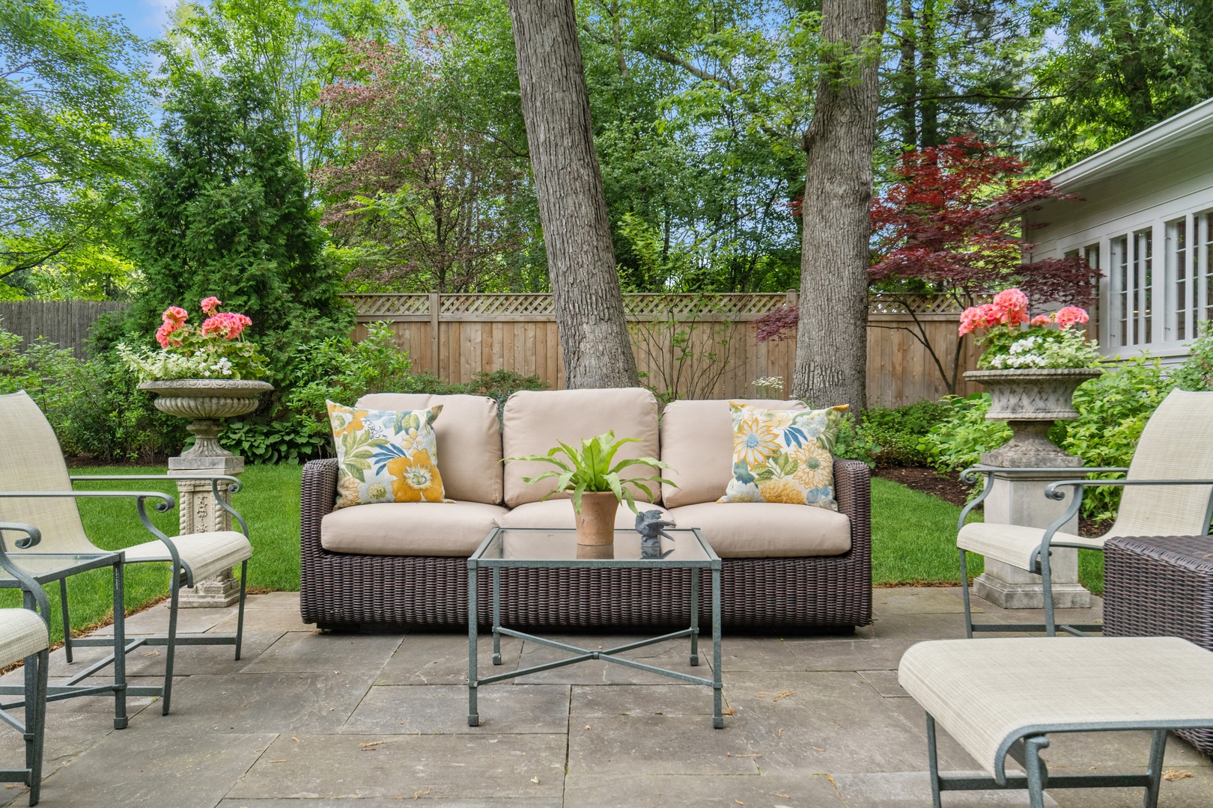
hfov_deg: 59.5
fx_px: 1061
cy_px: 404
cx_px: 606
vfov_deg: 41.7
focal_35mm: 32
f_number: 9
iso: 200
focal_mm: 21
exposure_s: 1/80
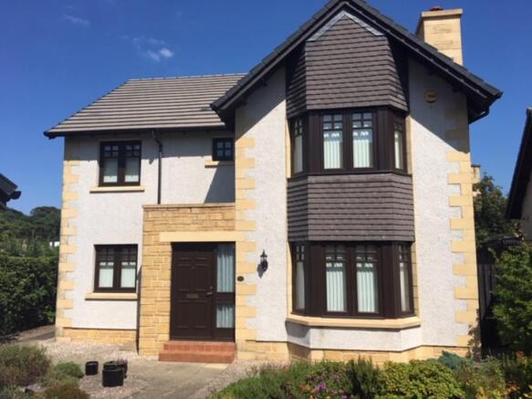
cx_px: 266
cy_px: 200
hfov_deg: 61.7
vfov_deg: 48.2
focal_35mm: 29
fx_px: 446
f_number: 2.2
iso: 25
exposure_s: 1/2564
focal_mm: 4.15
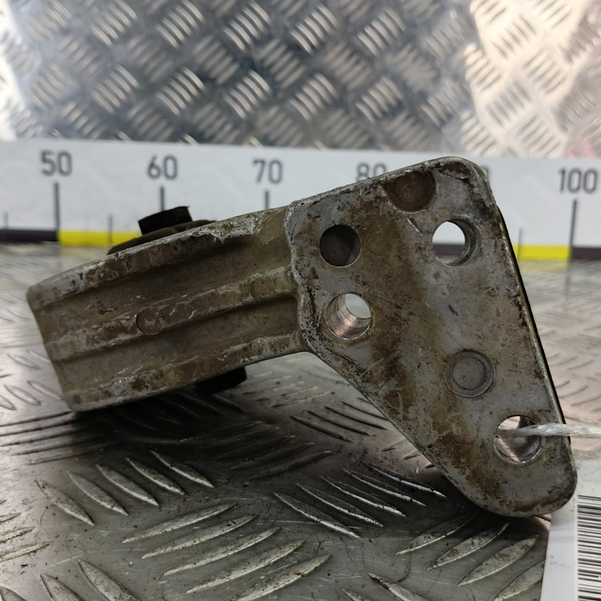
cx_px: 347
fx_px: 550
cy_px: 291
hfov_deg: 57.0
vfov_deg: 57.3
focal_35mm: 28
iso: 85
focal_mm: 4.11
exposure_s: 1/33.3
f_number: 1.6
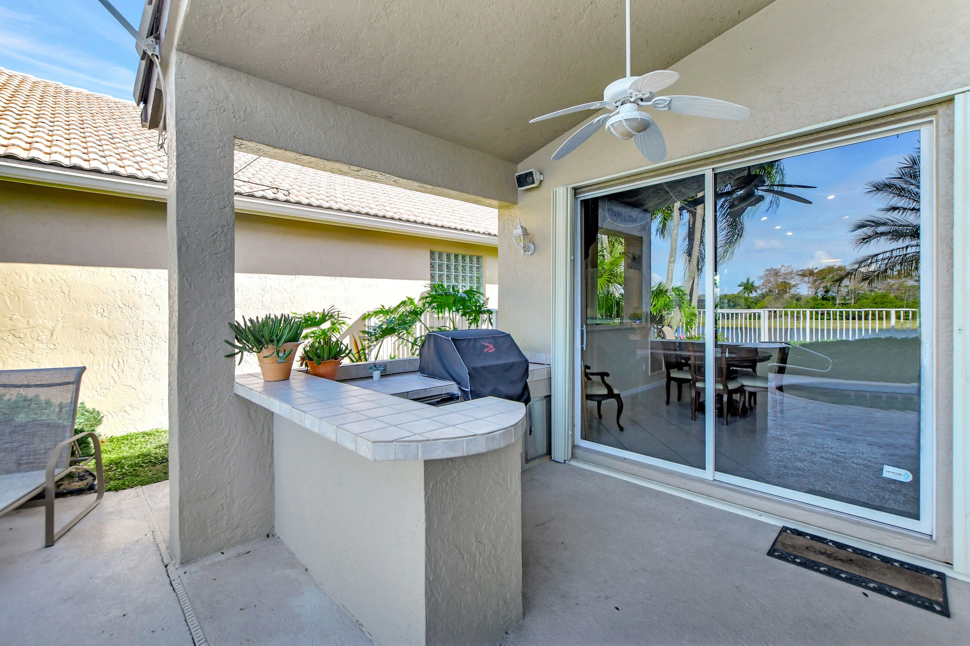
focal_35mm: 15
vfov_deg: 77.3
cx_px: 485
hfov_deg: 100.4
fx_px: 404
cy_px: 323
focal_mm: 10
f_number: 8
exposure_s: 1/1250
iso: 1000
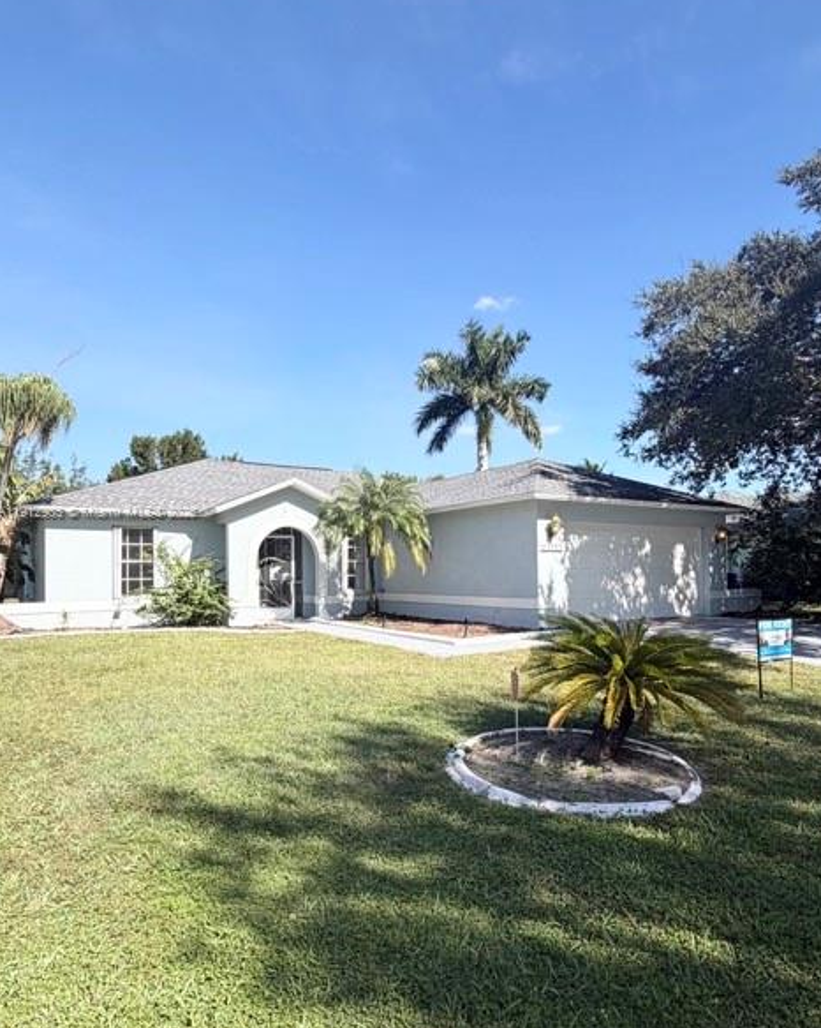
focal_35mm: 15
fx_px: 456
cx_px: 418
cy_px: 513
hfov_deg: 84.0
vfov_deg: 96.8
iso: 32
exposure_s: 1/770
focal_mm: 2.22
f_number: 2.2
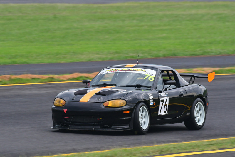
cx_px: 118
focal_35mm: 720
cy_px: 78
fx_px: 4701
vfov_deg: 1.9
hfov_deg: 2.9
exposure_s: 1/500
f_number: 10
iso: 800
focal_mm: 480
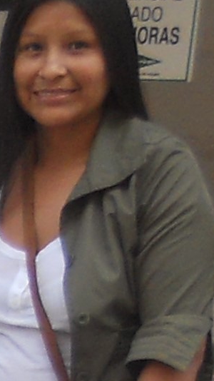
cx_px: -482
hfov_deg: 8.5
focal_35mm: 113
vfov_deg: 18.9
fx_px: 1141
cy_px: 250
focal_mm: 4.9
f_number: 3.2
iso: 80
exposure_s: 1/100
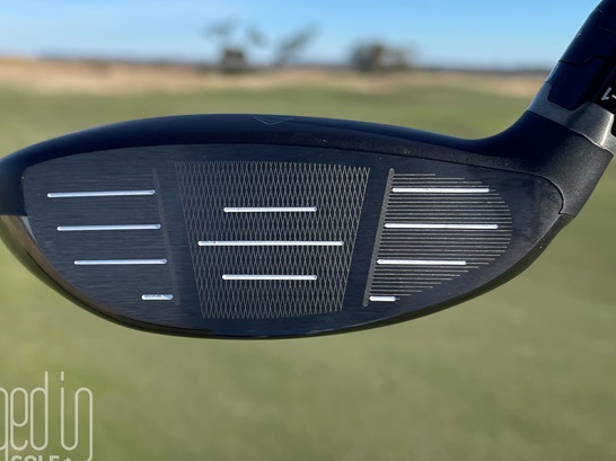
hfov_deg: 59.7
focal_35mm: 30
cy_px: 224
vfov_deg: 46.8
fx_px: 534
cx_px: 265
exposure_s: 1/2618
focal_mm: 4.2
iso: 32
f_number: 1.6
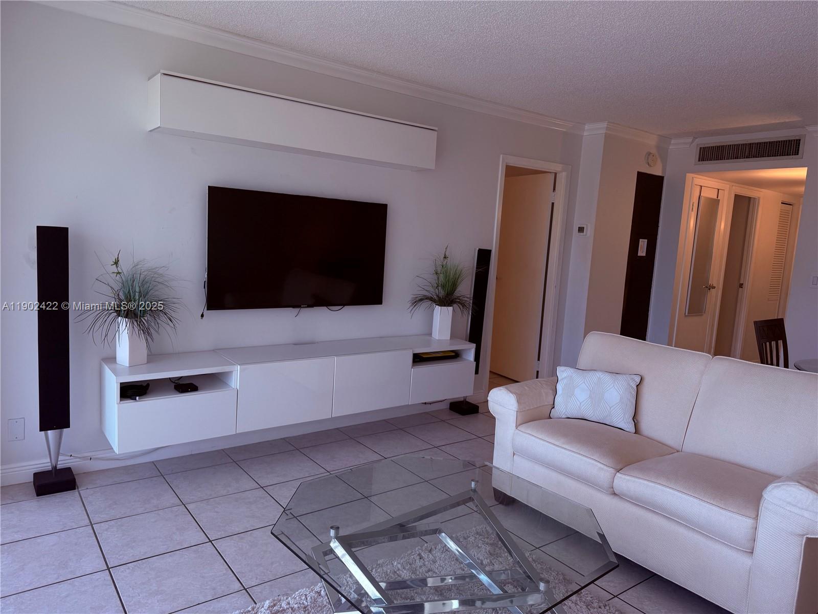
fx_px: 567
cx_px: 409
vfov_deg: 56.8
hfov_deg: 71.6
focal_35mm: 24
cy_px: 307
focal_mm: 6.76
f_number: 1.78
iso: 100
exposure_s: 1/120
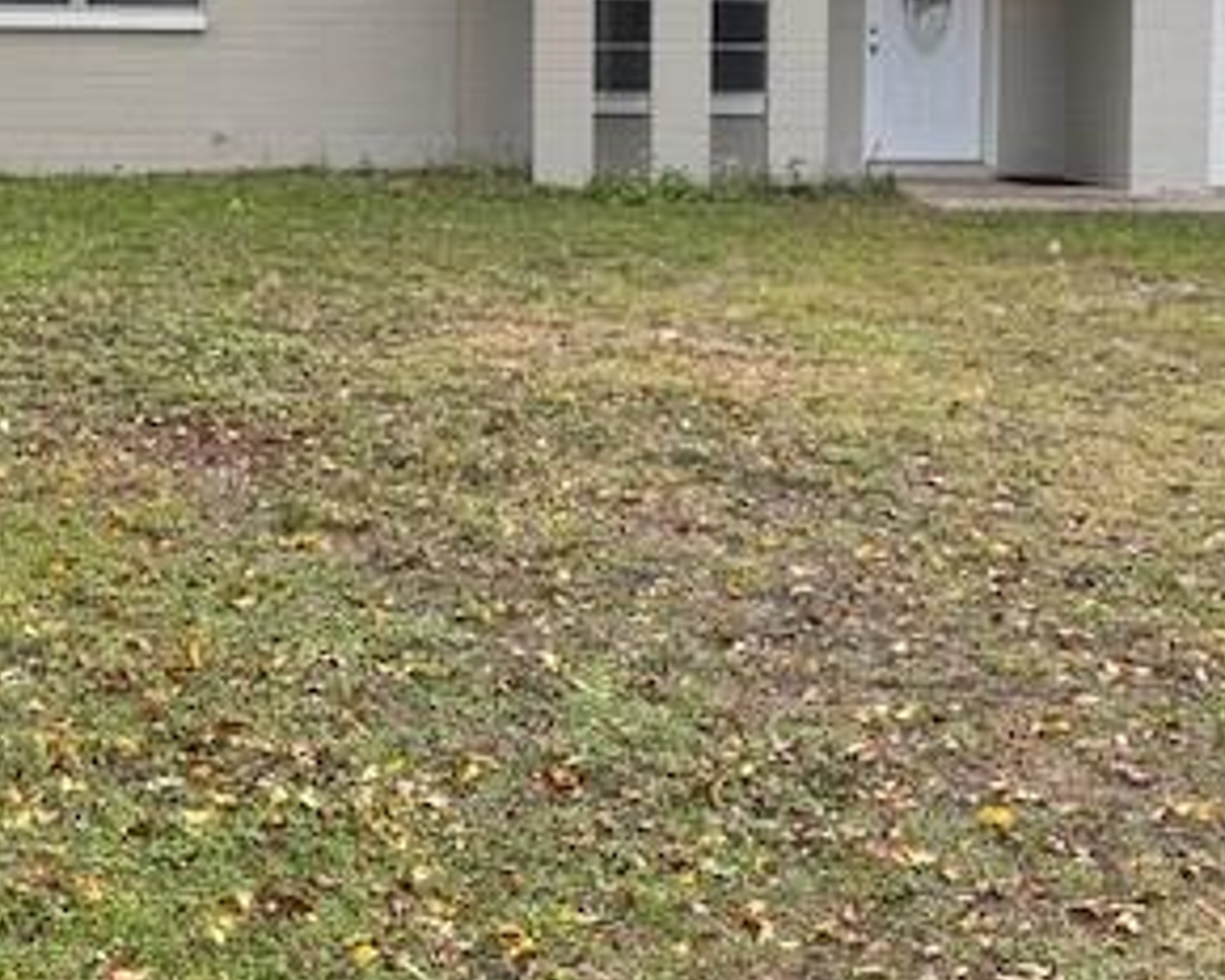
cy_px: 131
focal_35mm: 56
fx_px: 2030
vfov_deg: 26.4
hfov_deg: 33.5
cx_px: 524
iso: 32
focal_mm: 4.25
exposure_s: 1/698
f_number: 1.8
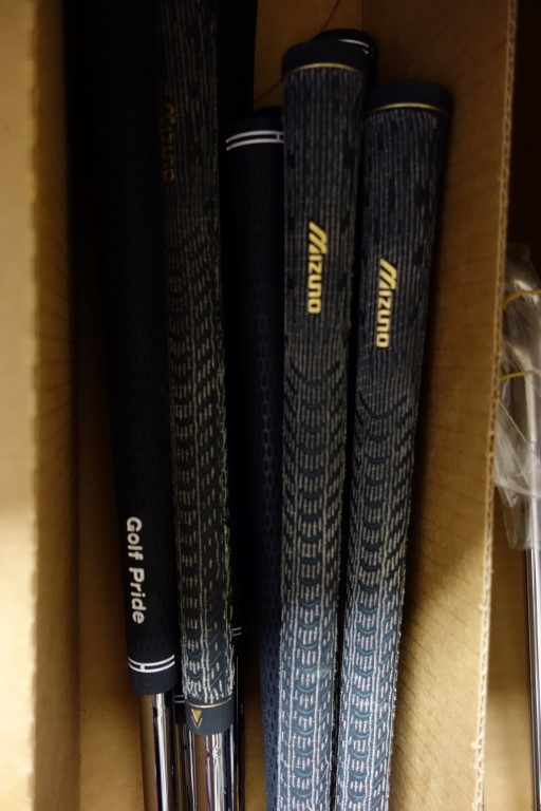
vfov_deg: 65.5
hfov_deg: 46.4
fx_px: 631
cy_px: 406
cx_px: 270
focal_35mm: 28
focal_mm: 10.4
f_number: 1.8
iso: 800
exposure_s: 1/40
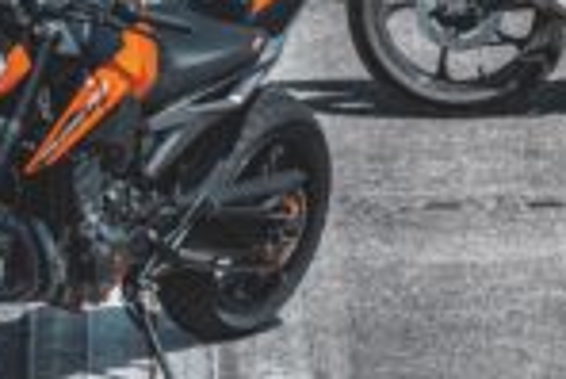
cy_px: 396
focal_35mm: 958
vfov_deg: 1.4
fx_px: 15076
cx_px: 172
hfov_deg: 2.2
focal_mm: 200
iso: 200
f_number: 16
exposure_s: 1/200
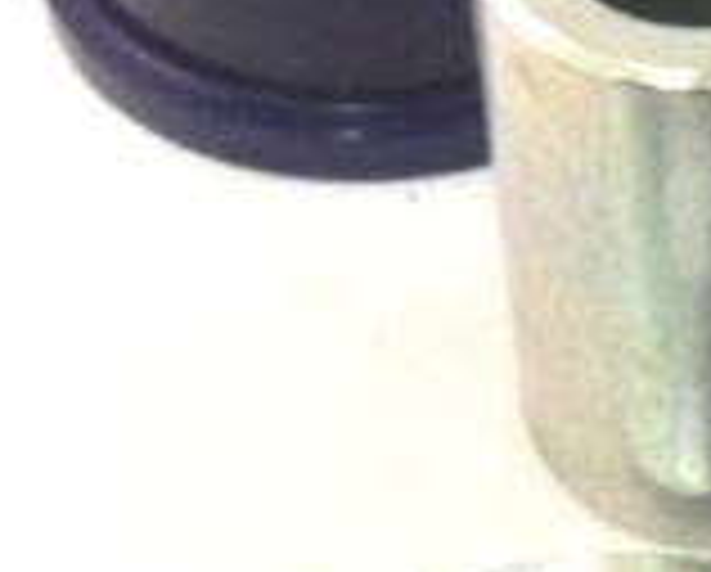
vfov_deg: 9.8
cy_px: 185
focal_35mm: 158
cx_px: 981
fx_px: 3331
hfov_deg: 11.8
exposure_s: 1/30
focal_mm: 5.7
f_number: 3.7
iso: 200
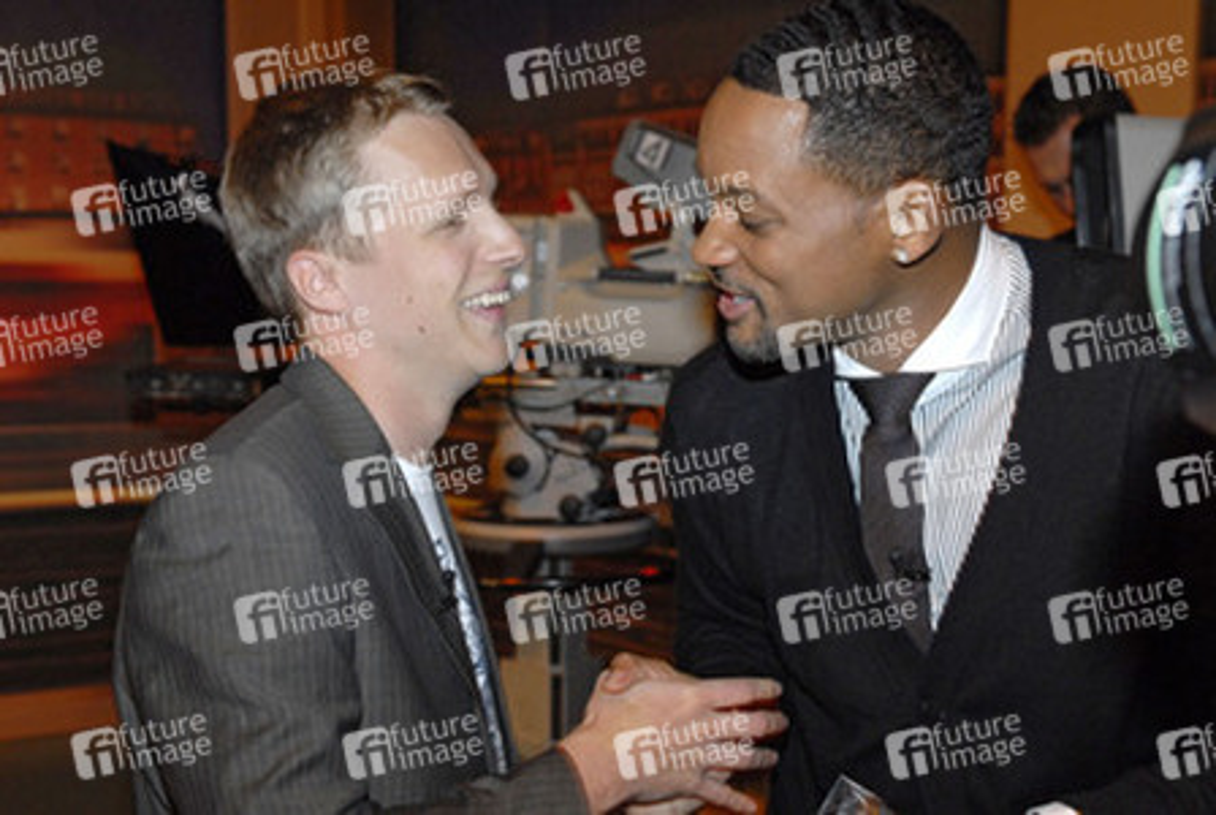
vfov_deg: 23.9
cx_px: 608
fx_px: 1928
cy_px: 408
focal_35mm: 57
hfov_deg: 35.0
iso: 800
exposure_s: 1/125
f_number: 5.6
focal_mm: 38
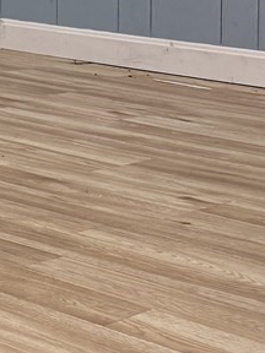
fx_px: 1307
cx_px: -320
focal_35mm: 128
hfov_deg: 10.4
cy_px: -101
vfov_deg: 14.8
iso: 200
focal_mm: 6.76
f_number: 1.78
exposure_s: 1/120
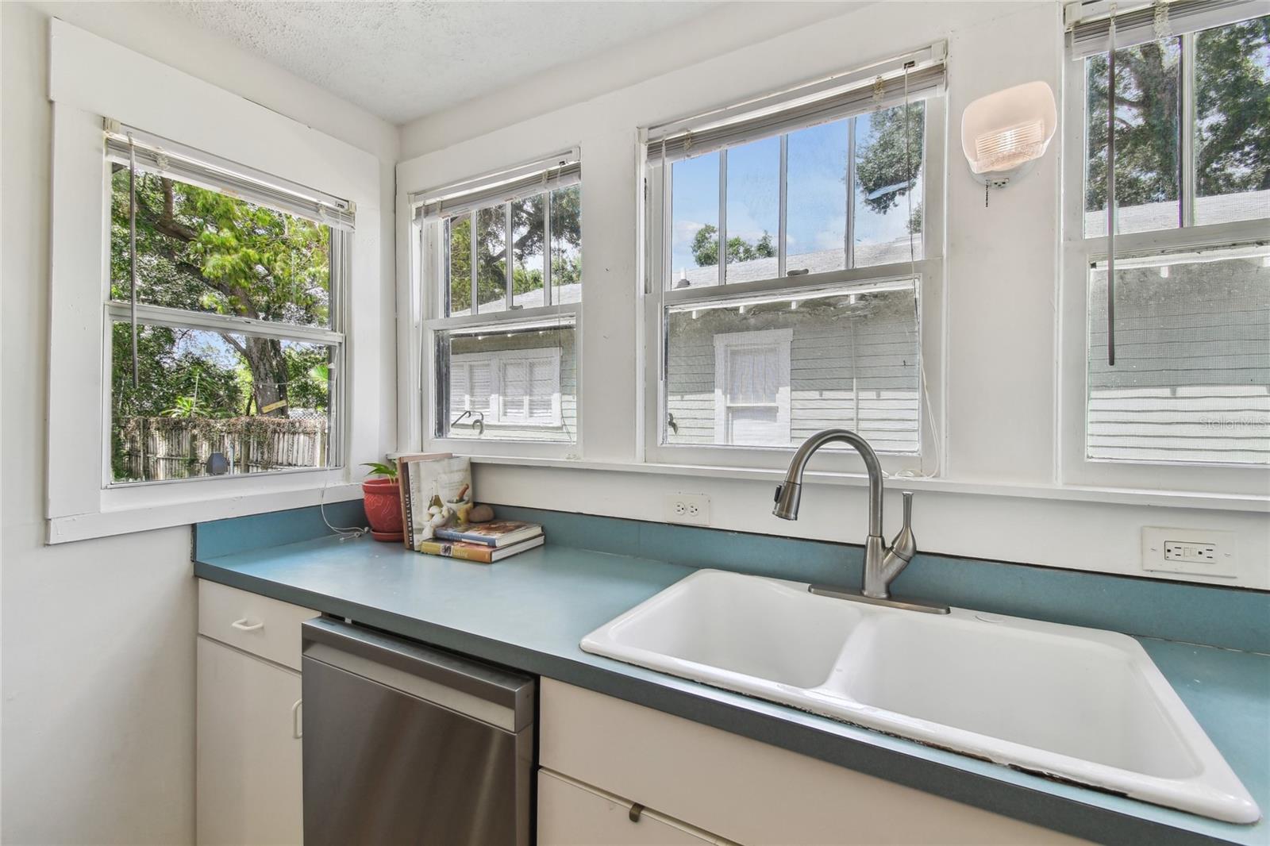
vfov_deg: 77.3
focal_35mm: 15
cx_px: 635
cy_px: 423
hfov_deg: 100.4
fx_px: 529
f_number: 7.1
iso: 100
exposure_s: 1/40
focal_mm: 10
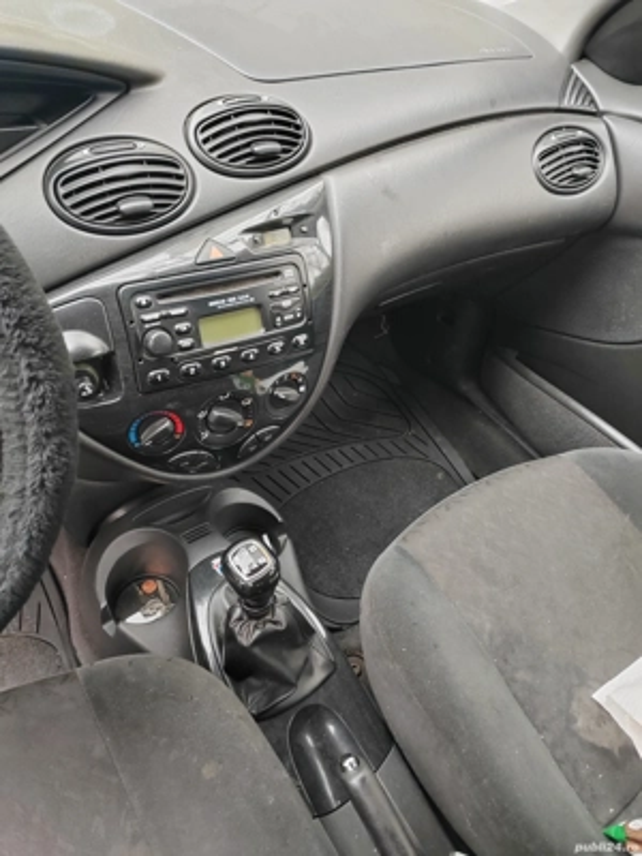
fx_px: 668
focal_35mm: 27
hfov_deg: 51.4
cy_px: 428
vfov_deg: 65.3
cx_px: 321
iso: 800
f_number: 1.9
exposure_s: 1/100
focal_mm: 5.52
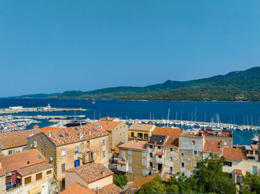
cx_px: 130
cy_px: 97
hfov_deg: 71.6
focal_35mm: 24
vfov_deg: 56.8
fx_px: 180
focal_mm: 12.3
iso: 100
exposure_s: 1/160
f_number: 11
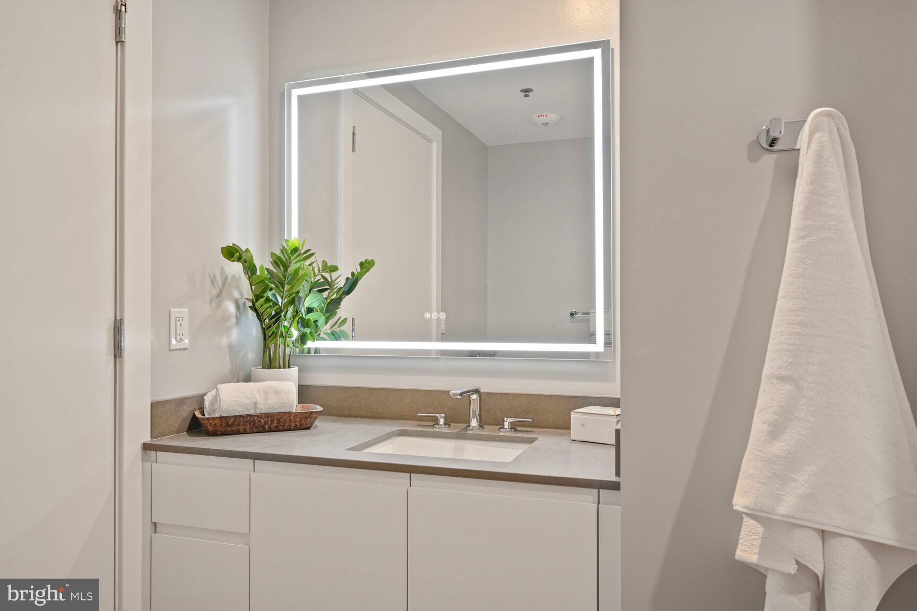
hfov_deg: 72.6
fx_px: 624
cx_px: 458
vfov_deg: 52.2
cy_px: 306
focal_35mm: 24
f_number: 9
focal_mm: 24.5
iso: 200
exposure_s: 1/2
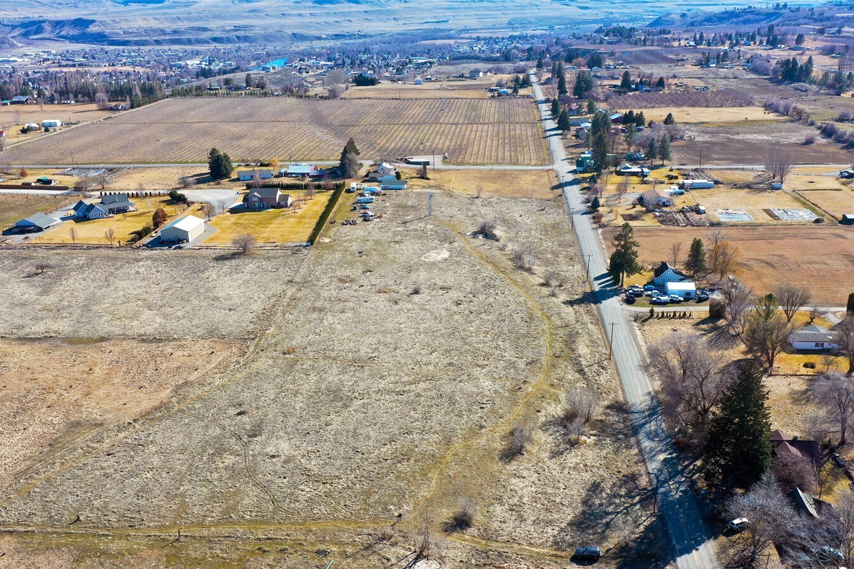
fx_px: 830
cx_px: 425
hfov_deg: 54.4
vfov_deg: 37.6
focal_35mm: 35
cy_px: 355
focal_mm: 10.26
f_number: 5
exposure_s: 1/240
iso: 100
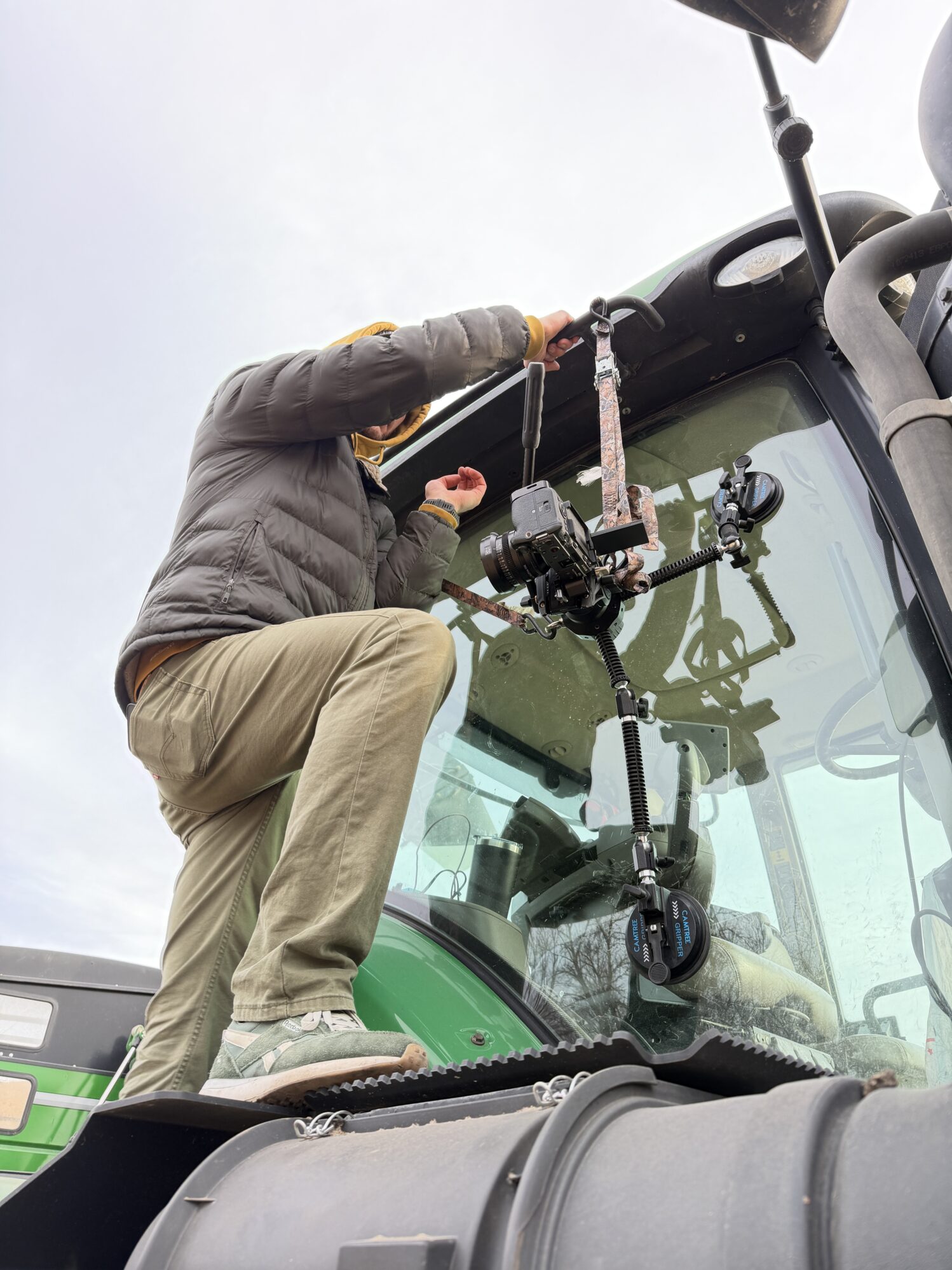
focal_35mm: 24
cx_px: 476
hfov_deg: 56.8
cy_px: 635
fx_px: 880
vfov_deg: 71.6
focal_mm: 6.76
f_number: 1.78
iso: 50
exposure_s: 1/146
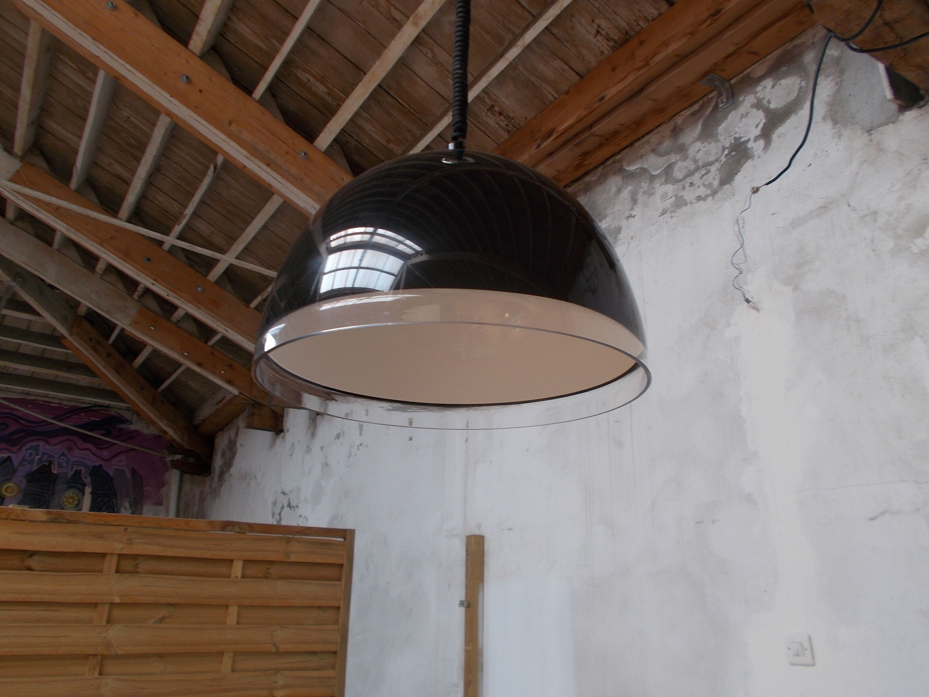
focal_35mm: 30
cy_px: 348
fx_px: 805
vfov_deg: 46.8
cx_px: 464
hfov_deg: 60.0
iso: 80
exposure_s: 1/25
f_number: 3.4
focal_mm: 5.3
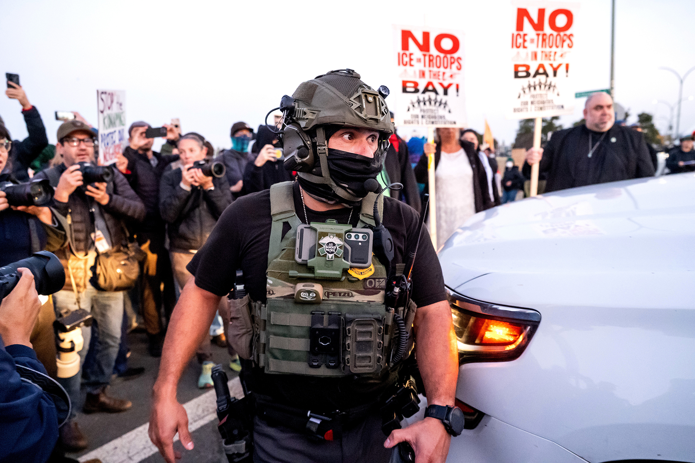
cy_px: 232
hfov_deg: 71.5
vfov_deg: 51.3
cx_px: 348
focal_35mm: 25
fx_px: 483
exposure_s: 1/250
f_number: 4
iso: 12800
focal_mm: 25
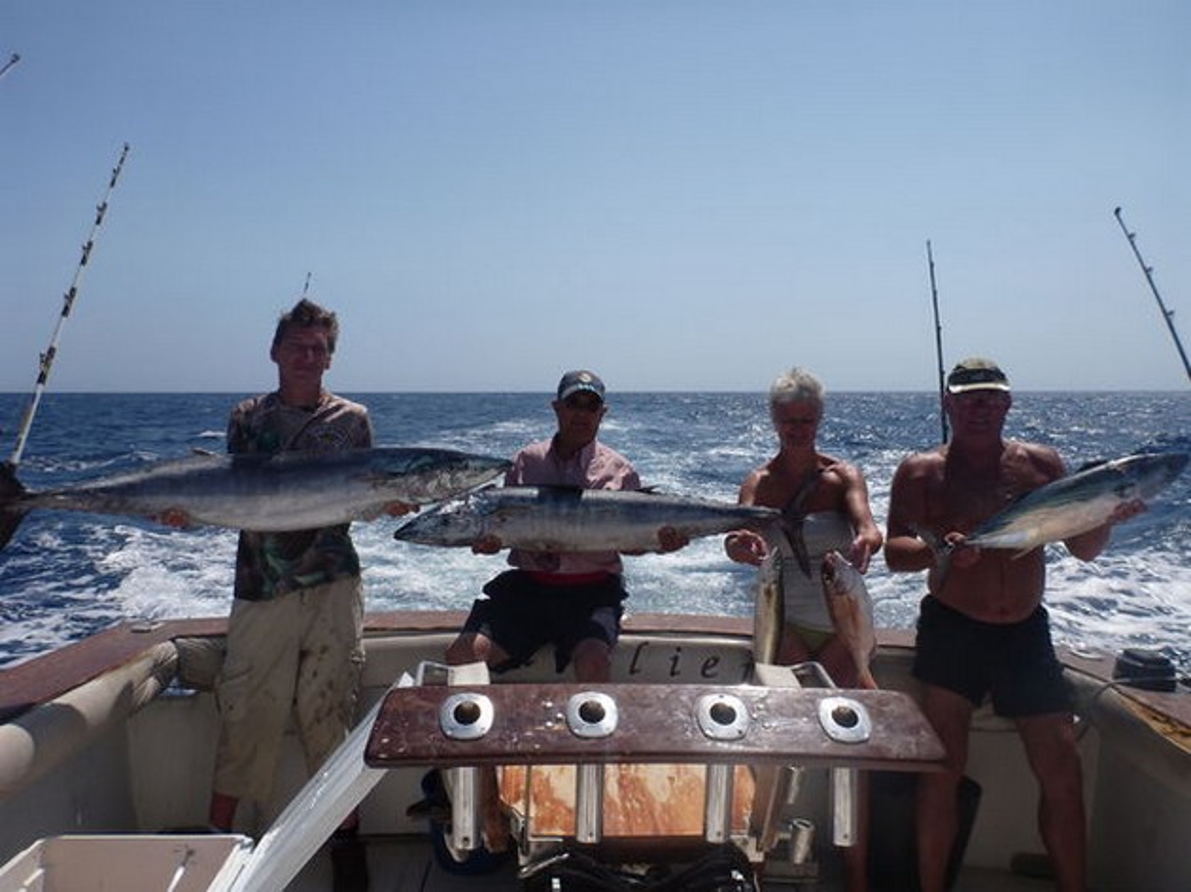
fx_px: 963
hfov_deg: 63.5
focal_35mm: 28
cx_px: 596
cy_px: 446
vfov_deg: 49.7
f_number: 10
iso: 100
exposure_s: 1/200
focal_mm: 4.9
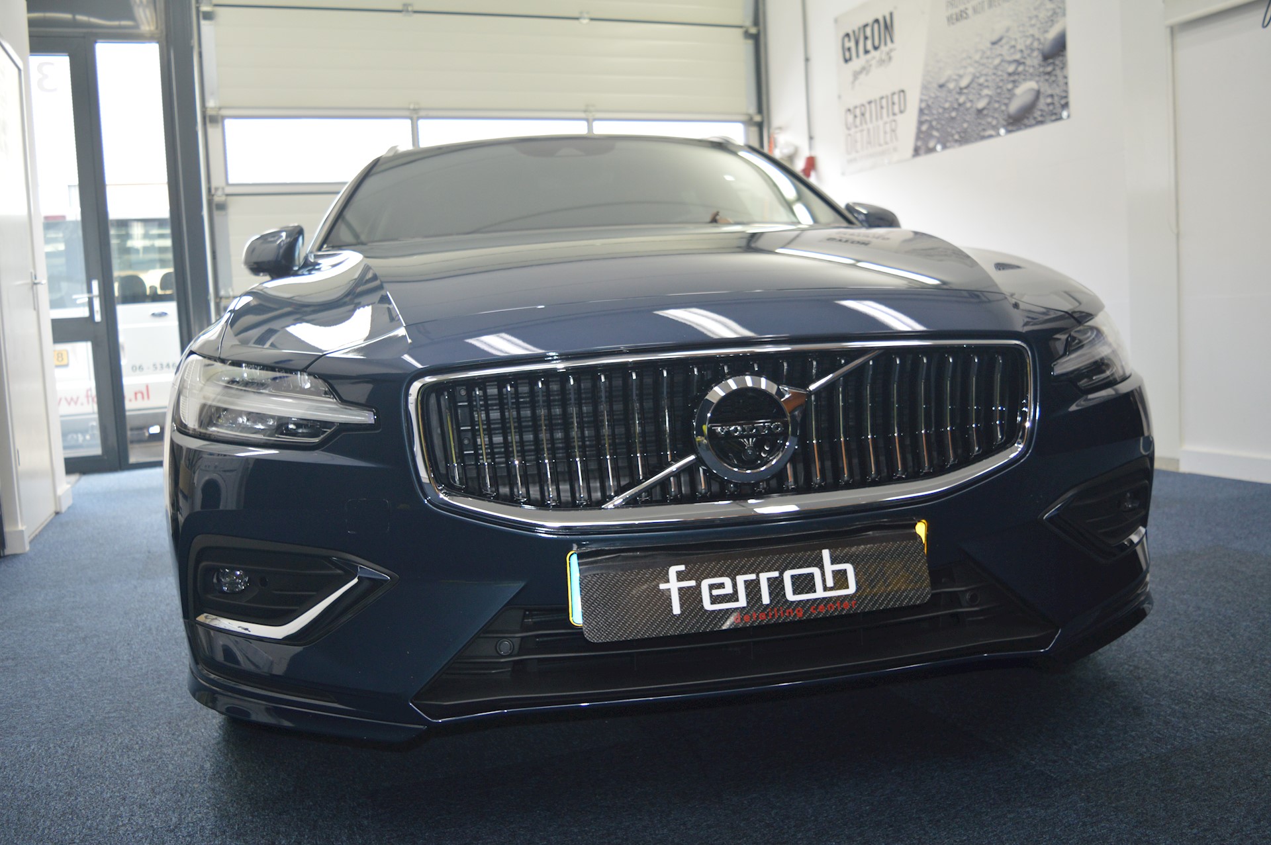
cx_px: 636
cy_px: 422
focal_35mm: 30
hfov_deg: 62.0
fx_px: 1058
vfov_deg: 43.5
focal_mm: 20
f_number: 3.8
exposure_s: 1/60
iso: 450
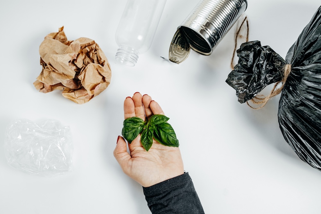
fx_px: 312
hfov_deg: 54.4
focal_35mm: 35
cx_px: 160
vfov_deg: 37.9
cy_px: 107
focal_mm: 23
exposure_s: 1/250
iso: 200
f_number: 4.5
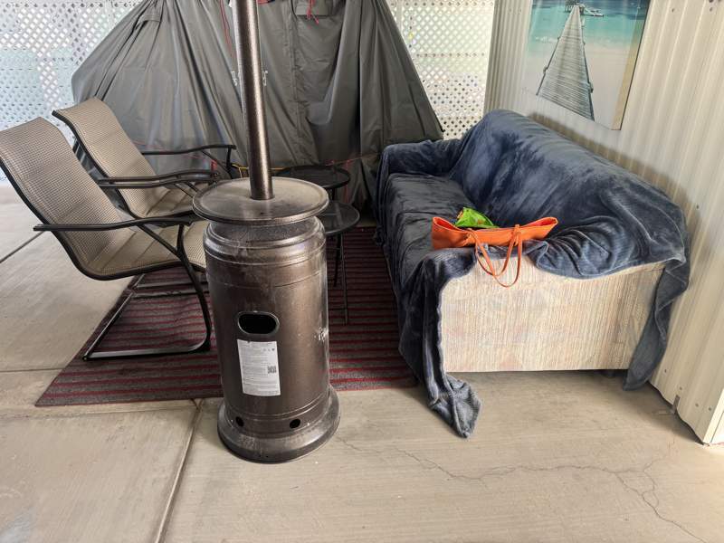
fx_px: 502
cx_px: 362
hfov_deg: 71.6
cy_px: 272
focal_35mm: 24
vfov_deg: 56.8
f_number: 1.78
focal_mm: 6.76
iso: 100
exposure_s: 1/121
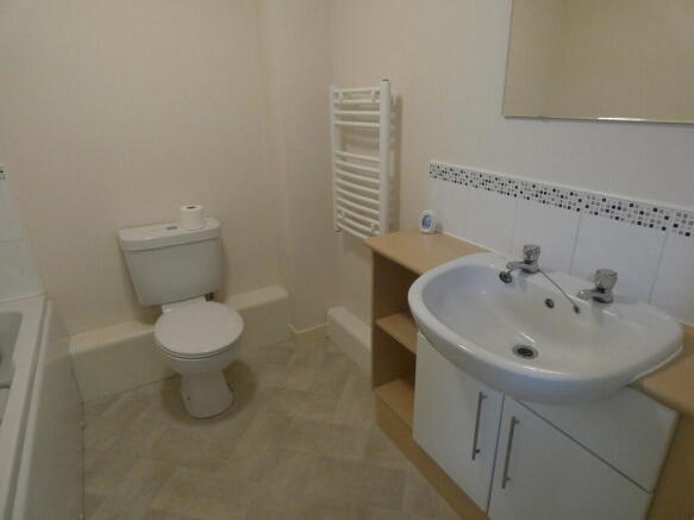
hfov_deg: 81.8
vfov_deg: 66.0
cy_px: 260
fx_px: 401
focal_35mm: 20
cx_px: 347
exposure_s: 1/60
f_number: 2.8
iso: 500
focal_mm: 3.6
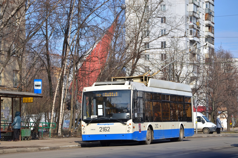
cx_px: 119
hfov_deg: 19.5
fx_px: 694
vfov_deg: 13.0
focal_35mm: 105
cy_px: 79
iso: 100
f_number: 5
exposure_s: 1/800
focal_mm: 70
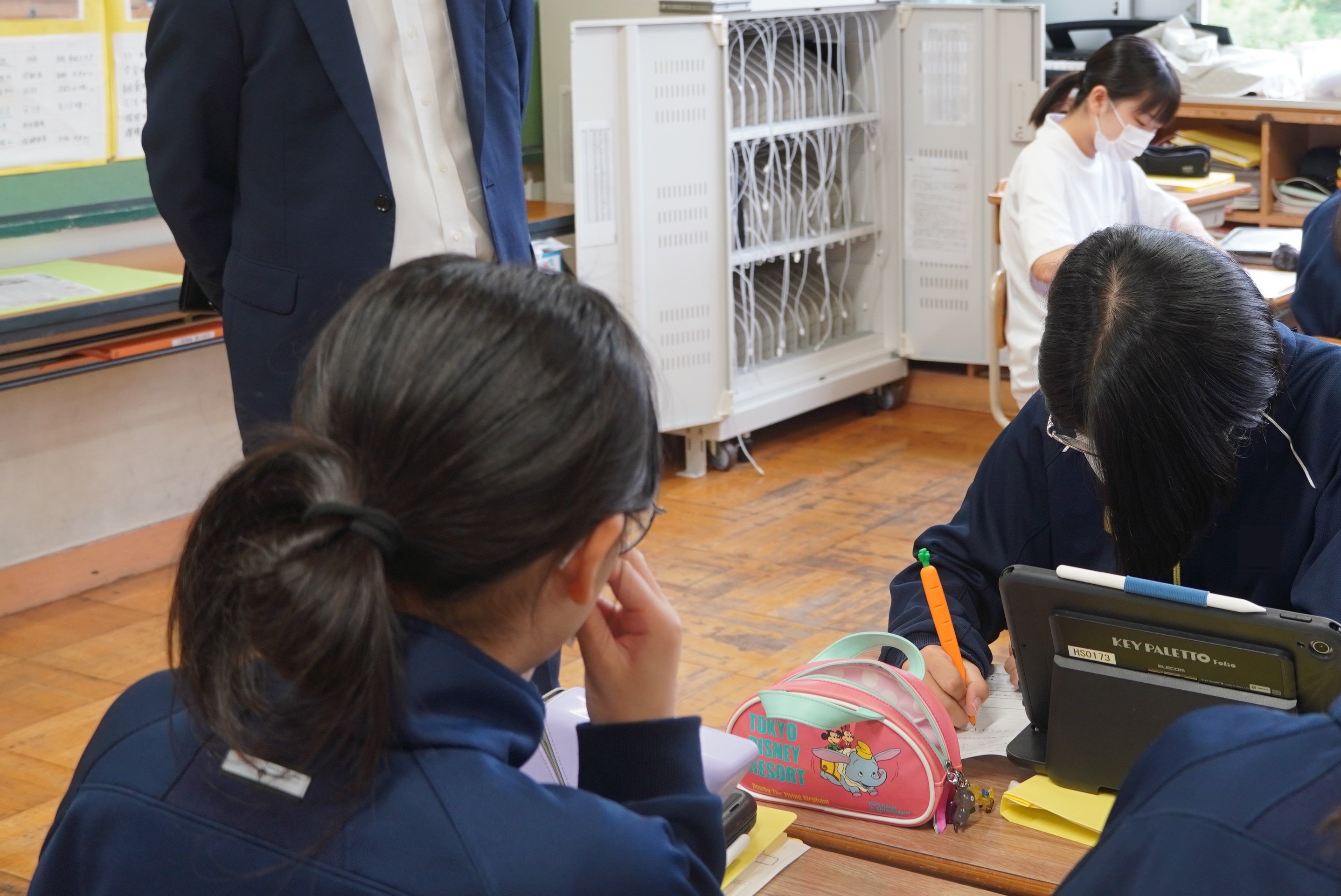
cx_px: 982
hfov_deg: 33.0
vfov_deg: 22.6
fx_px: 2226
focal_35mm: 60
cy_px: 242
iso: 400
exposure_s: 1/50
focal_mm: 27
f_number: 4.5
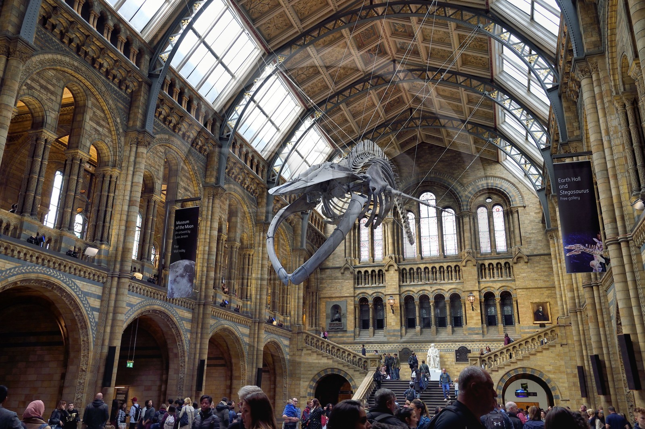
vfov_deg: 41.0
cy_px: 214
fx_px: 573
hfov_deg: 58.8
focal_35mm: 32
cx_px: 322
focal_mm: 32
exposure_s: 1/50
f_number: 10
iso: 800
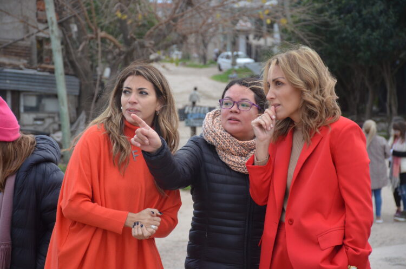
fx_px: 1351
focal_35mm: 120
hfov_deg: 17.1
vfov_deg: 11.4
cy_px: 134
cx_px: 203
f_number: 5.3
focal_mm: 80
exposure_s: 1/640
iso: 1250
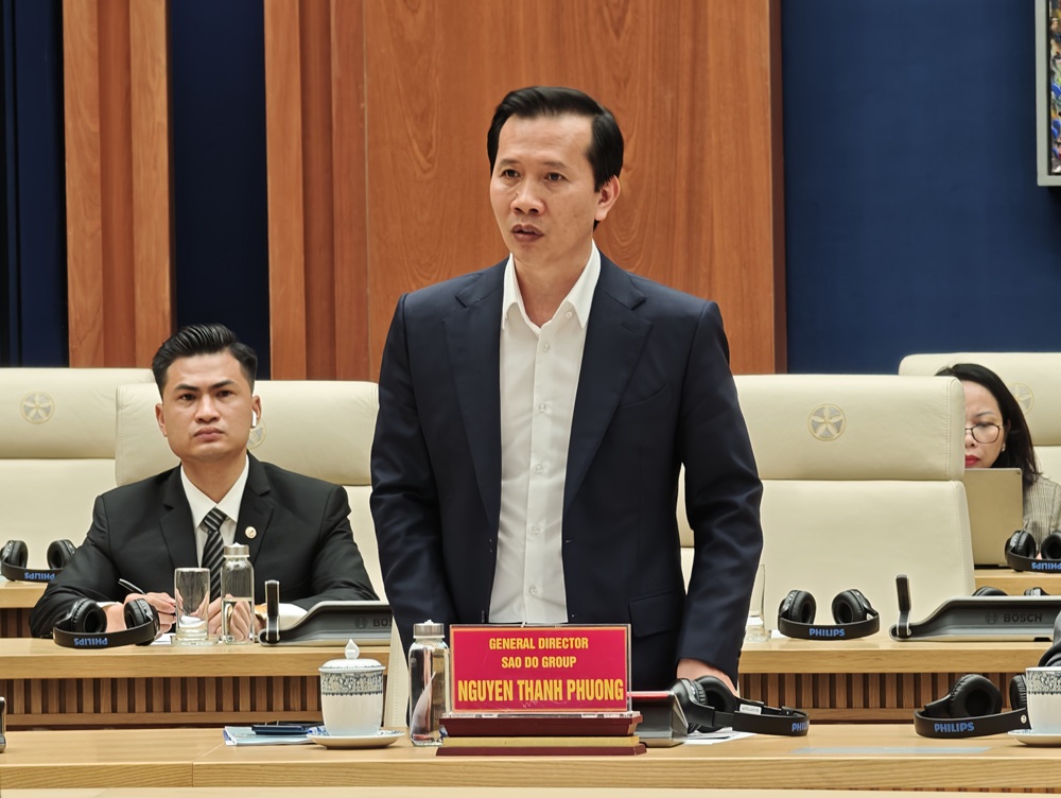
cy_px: 399
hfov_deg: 6.9
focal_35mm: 288
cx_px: 530
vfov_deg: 5.2
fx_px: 8836
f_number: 2.6
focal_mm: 25.1
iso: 500
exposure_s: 1/50
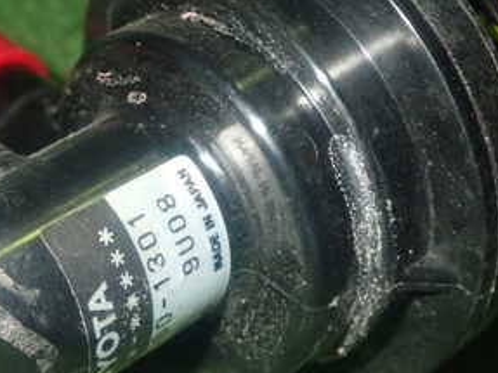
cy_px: 125
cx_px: 168
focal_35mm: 92
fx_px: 1323
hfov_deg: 21.2
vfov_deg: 16.0
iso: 640
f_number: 9
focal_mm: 7.84
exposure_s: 1/40
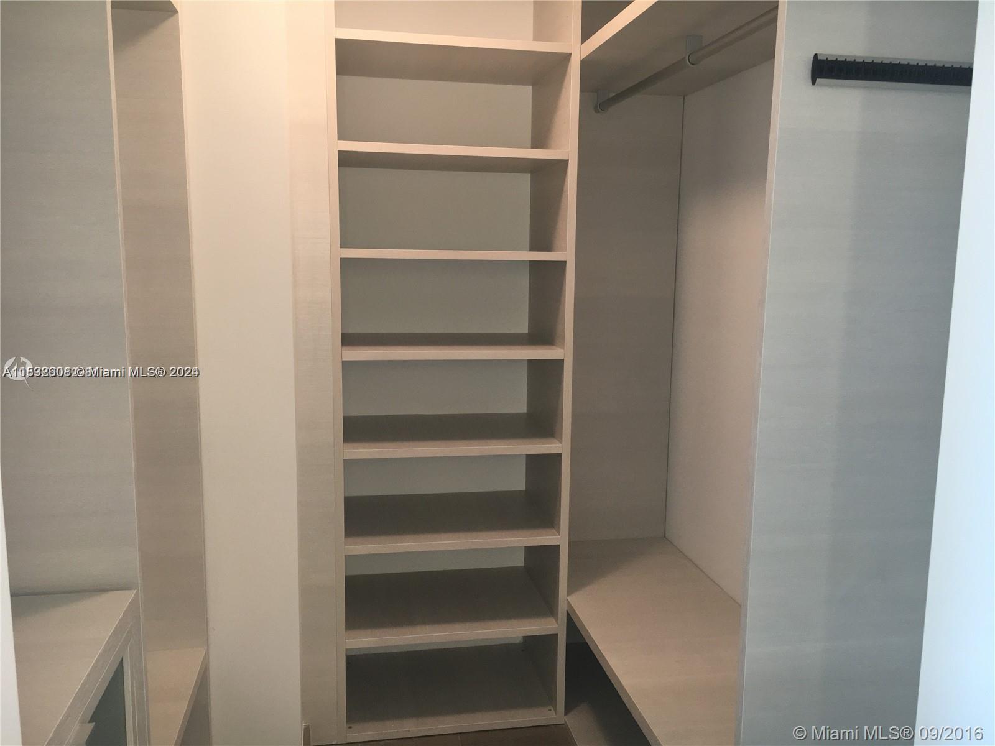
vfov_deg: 48.2
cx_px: 498
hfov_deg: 61.7
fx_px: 834
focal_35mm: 29
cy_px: 373
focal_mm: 4.15
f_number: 2.2
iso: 64
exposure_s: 1/30
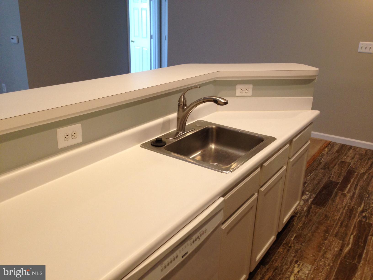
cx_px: 186
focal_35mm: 33
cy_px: 140
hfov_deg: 55.4
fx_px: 356
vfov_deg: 42.9
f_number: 2.4
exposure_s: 1/20
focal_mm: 4.12
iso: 100
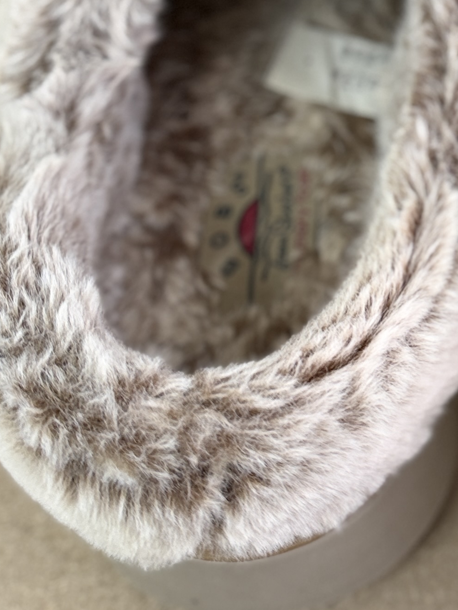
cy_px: 41
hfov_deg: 18.8
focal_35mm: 73
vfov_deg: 25.7
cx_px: 587
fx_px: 1288
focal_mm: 6.76
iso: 125
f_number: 1.78
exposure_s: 1/60
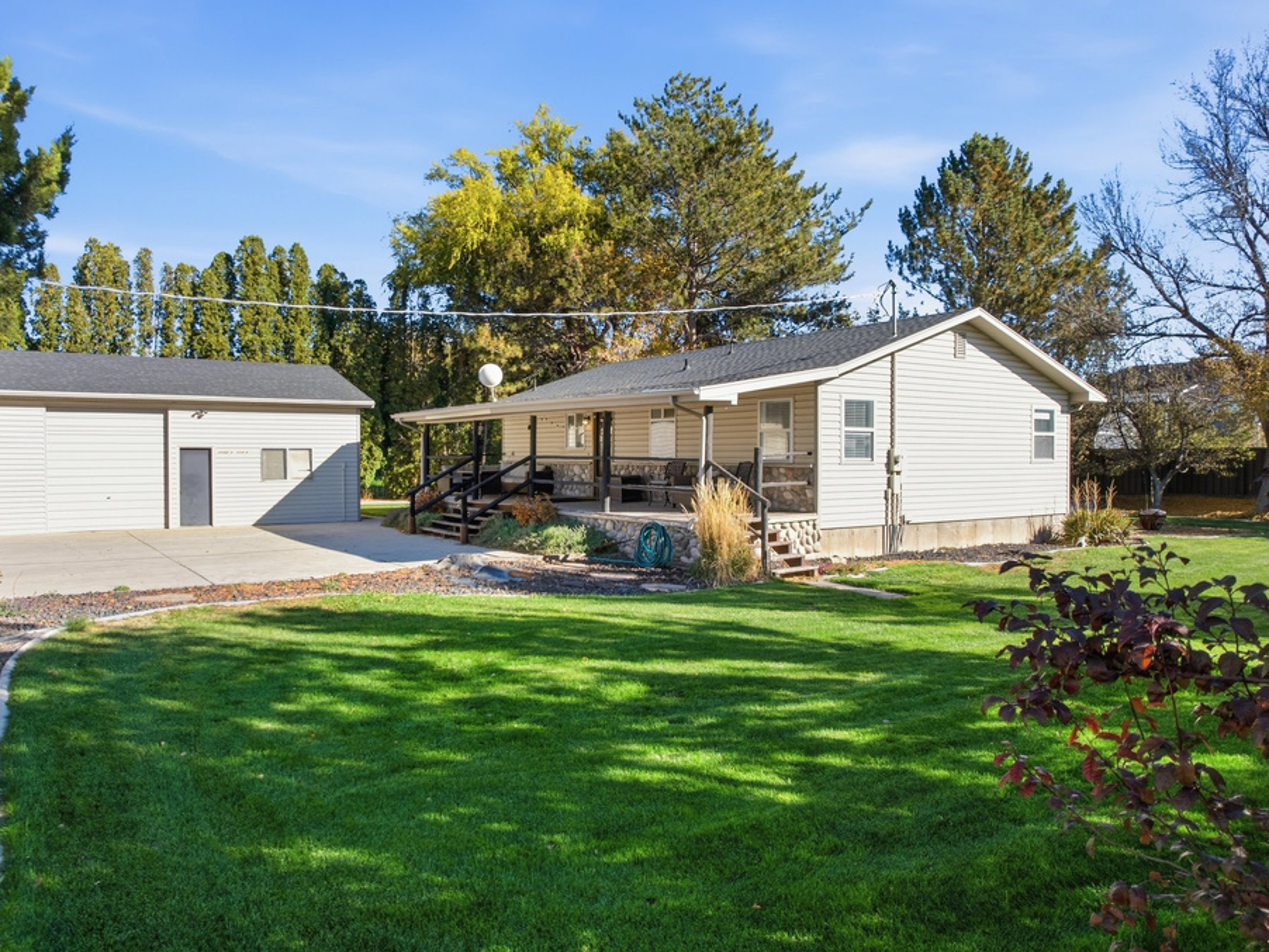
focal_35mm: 24
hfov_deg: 71.4
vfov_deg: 56.8
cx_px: 570
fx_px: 880
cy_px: 477
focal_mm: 8.4
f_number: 2.8
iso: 110
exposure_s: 1/1250
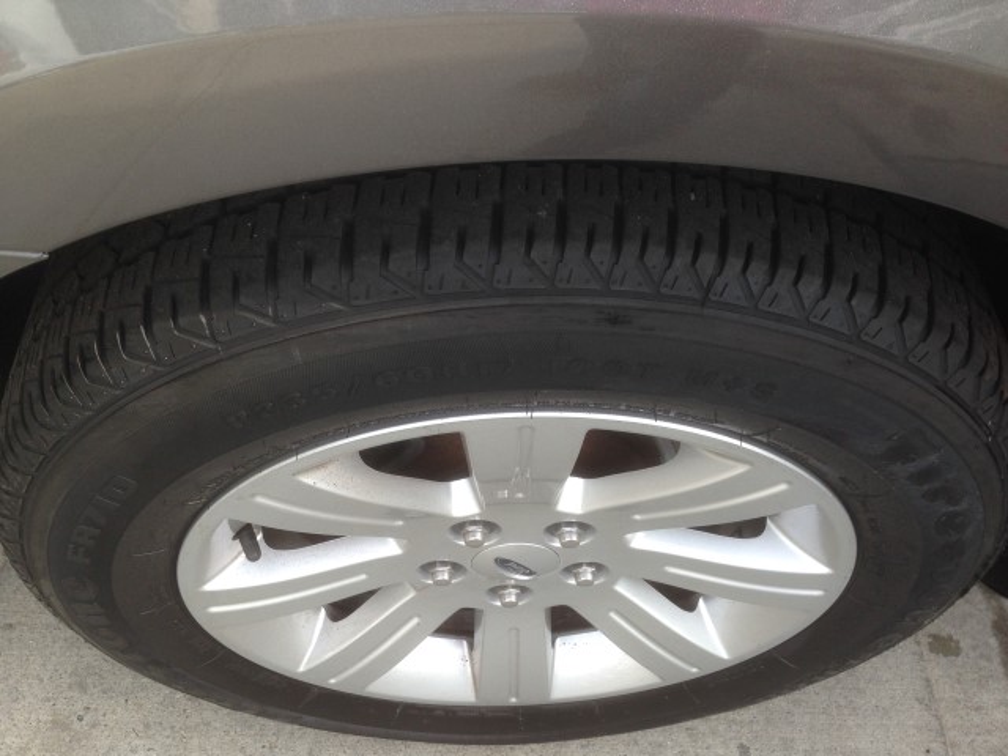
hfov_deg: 55.4
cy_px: 378
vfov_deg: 42.9
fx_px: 961
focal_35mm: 33
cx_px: 504
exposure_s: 1/298
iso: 50
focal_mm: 4.12
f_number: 2.4
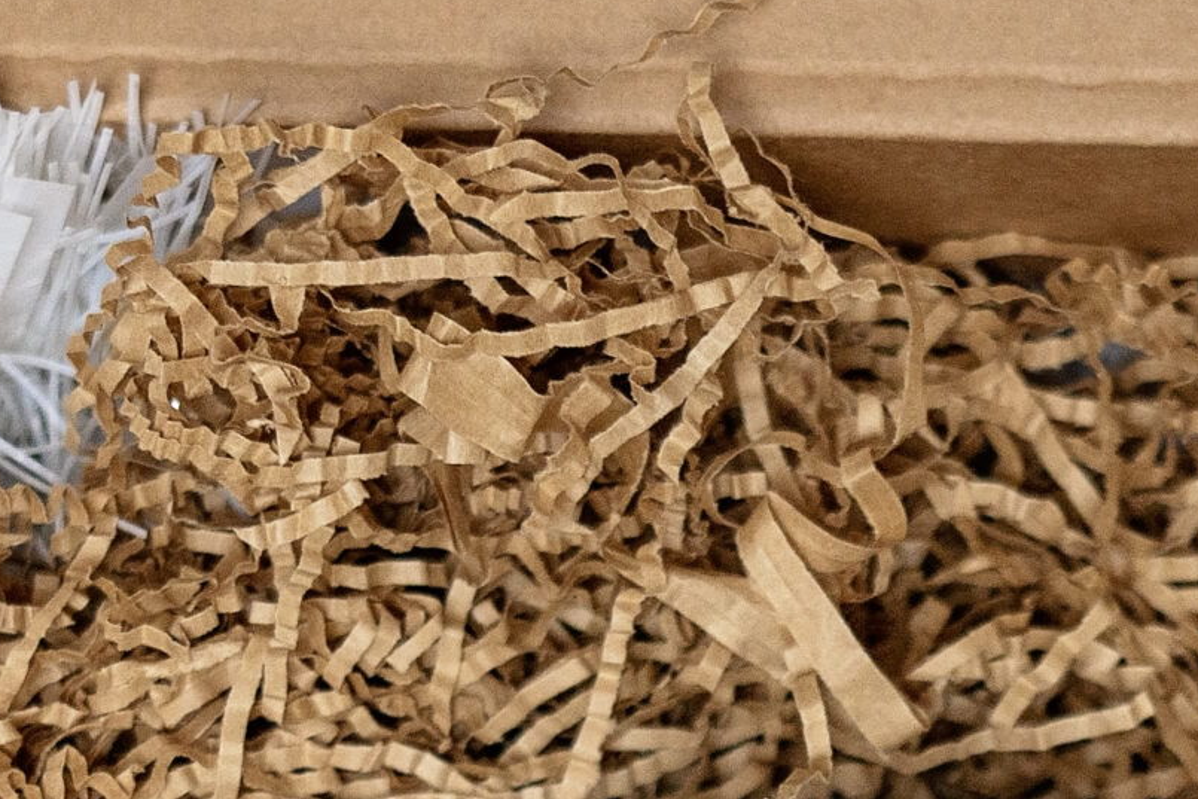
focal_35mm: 159
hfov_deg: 12.9
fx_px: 5292
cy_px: 1190
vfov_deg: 8.4
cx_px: 905
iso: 500
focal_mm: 50
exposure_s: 1/200
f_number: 2.8
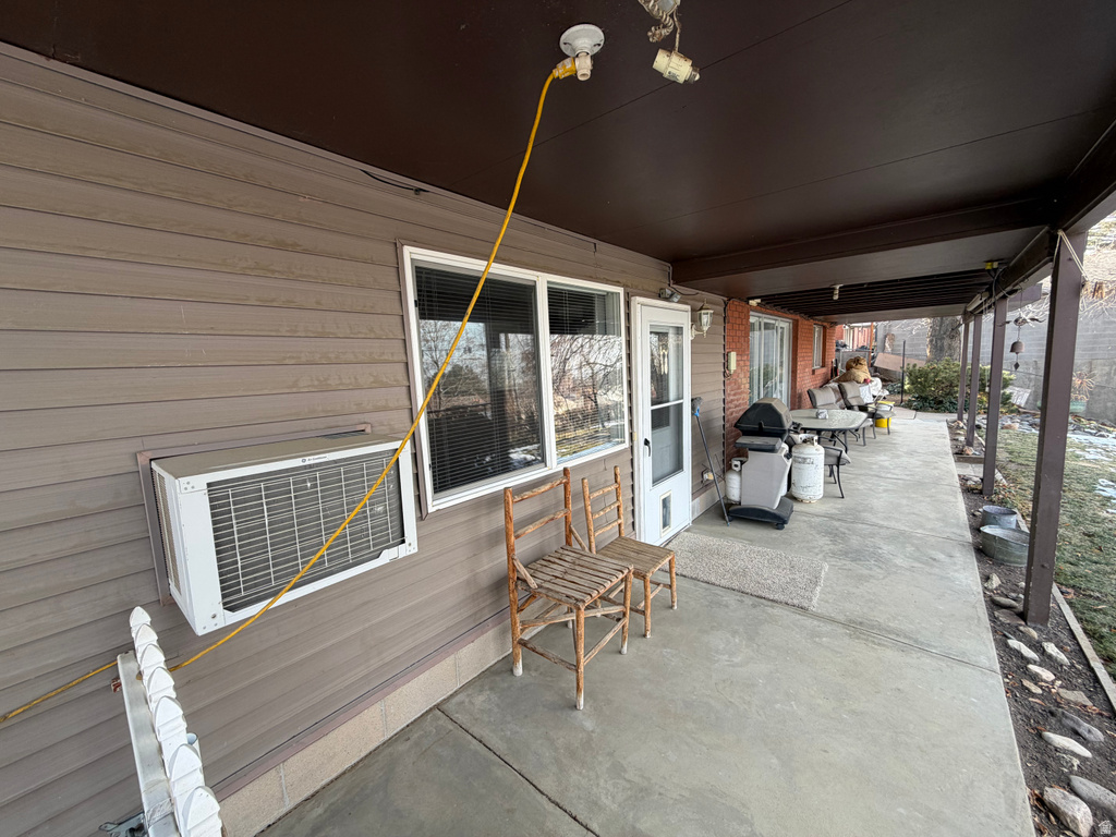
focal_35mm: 14
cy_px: 418
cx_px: 558
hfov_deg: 102.1
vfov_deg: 85.7
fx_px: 451
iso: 50
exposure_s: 1/121
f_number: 2.2
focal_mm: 2.22
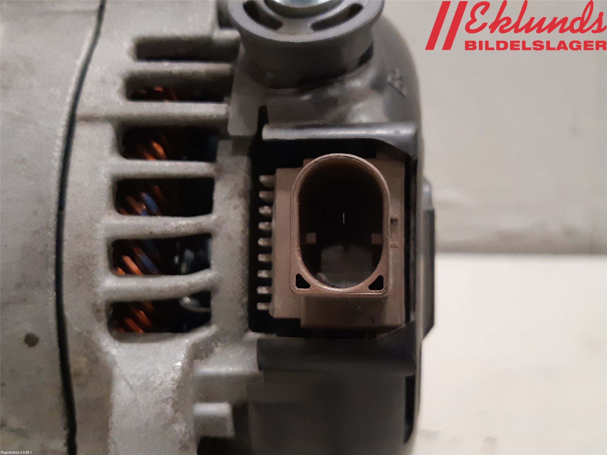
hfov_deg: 67.3
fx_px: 456
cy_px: 228
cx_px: 304
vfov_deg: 53.1
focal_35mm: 26
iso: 250
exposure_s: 1/50
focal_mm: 3.93
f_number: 1.7
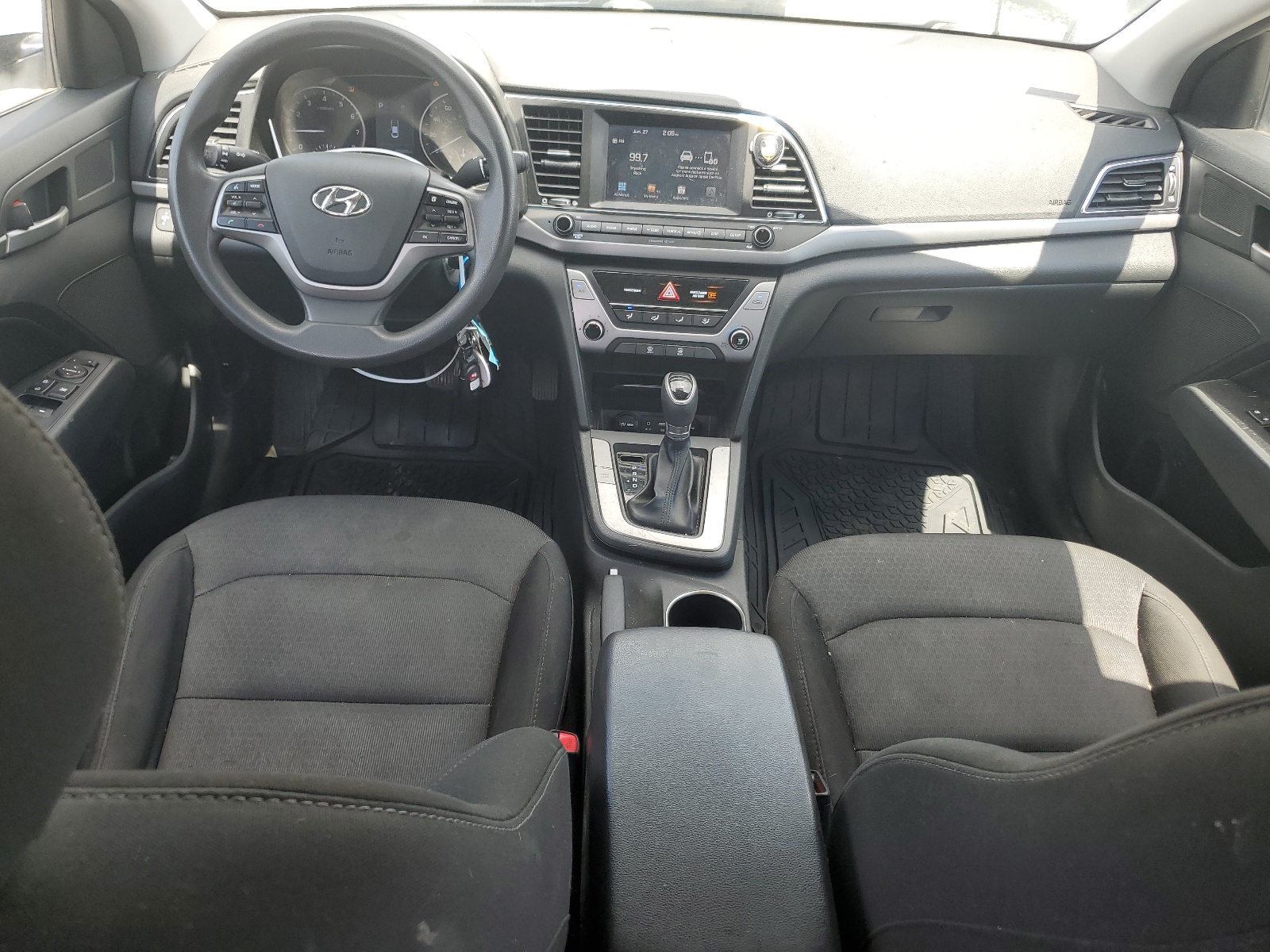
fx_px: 954
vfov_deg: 53.1
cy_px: 476
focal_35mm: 26
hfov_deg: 67.3
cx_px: 635
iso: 50
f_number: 1.5
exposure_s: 1/244
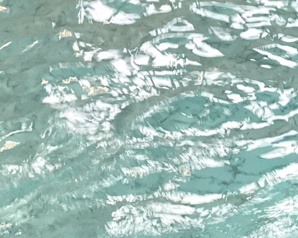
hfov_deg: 19.2
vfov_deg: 16.1
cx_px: 379
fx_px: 820
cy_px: 264
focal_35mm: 93
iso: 100
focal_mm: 3.3
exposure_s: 1/50
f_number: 2.4
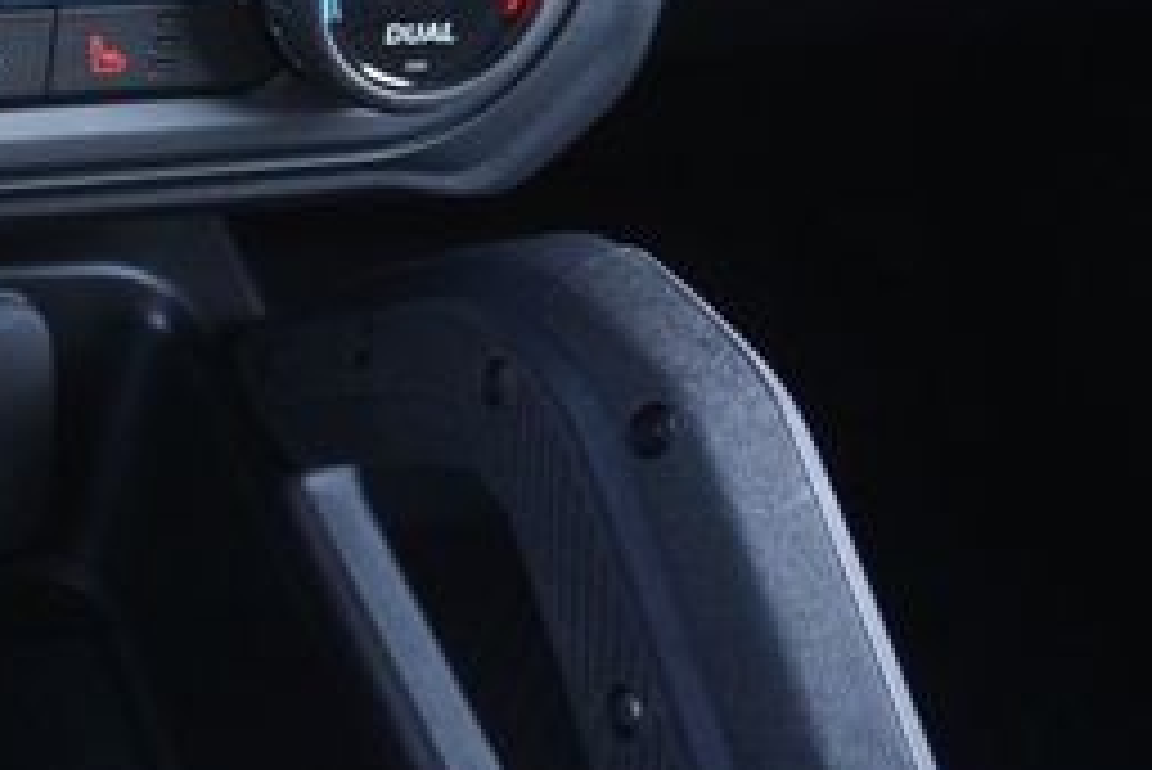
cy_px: 72
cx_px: -274
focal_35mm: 75
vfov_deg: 17.9
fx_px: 2401
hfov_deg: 24.2
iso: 2500
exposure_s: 1/60
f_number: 4
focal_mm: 20
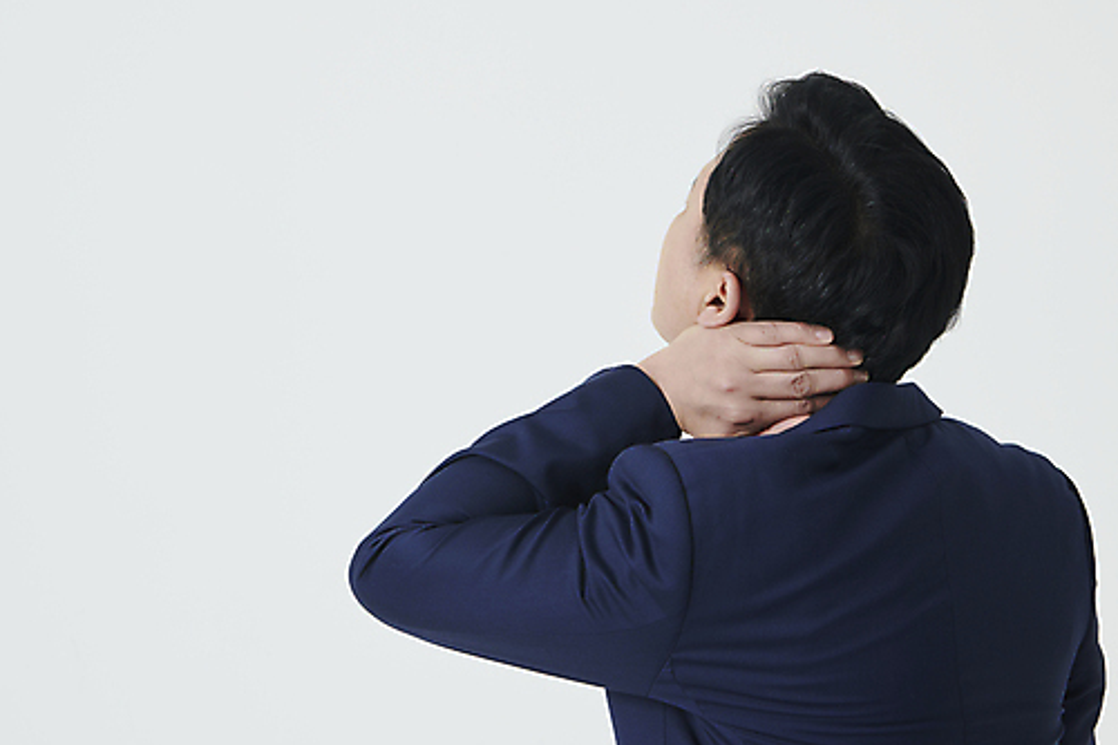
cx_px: 503
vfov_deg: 16.2
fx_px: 2608
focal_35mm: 84
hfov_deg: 24.2
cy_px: 407
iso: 80
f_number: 11
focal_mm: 70
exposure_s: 1/125
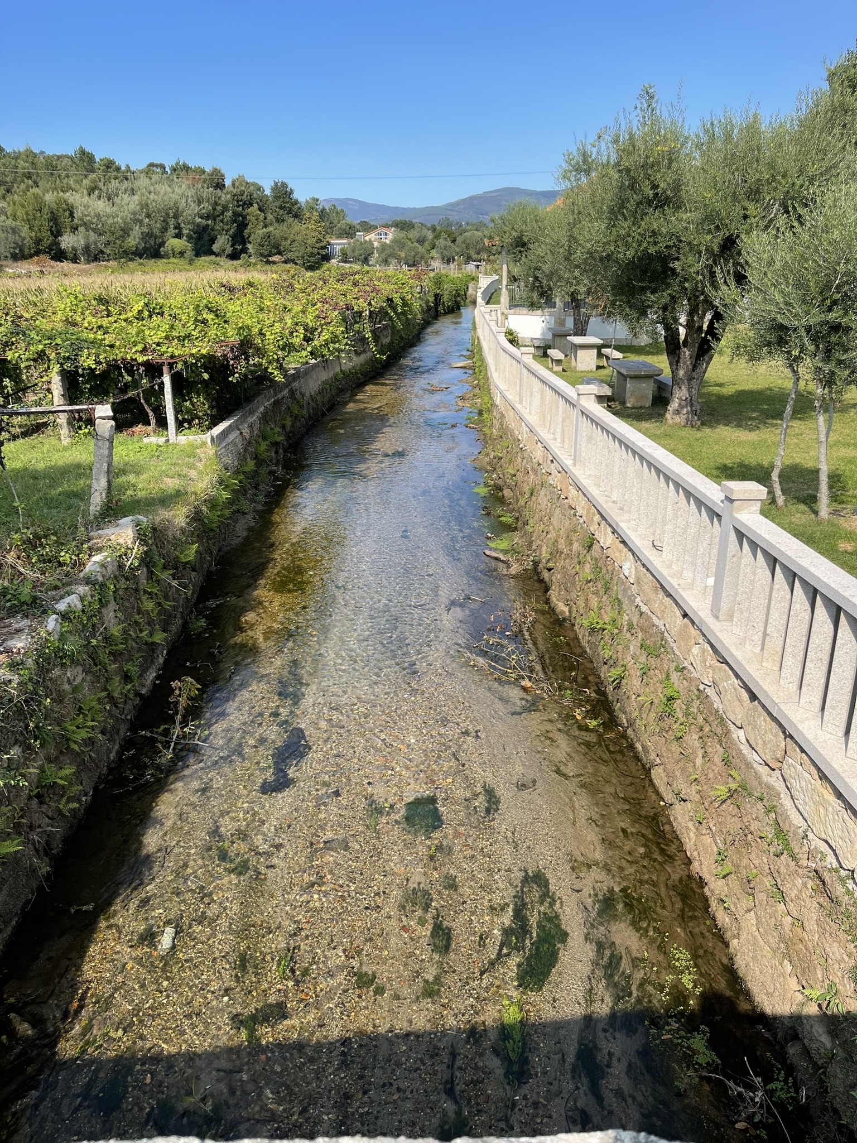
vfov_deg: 69.4
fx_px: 825
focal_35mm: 25
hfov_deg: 54.9
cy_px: 572
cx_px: 428
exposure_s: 1/2049
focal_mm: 5.1
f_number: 1.6
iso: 32
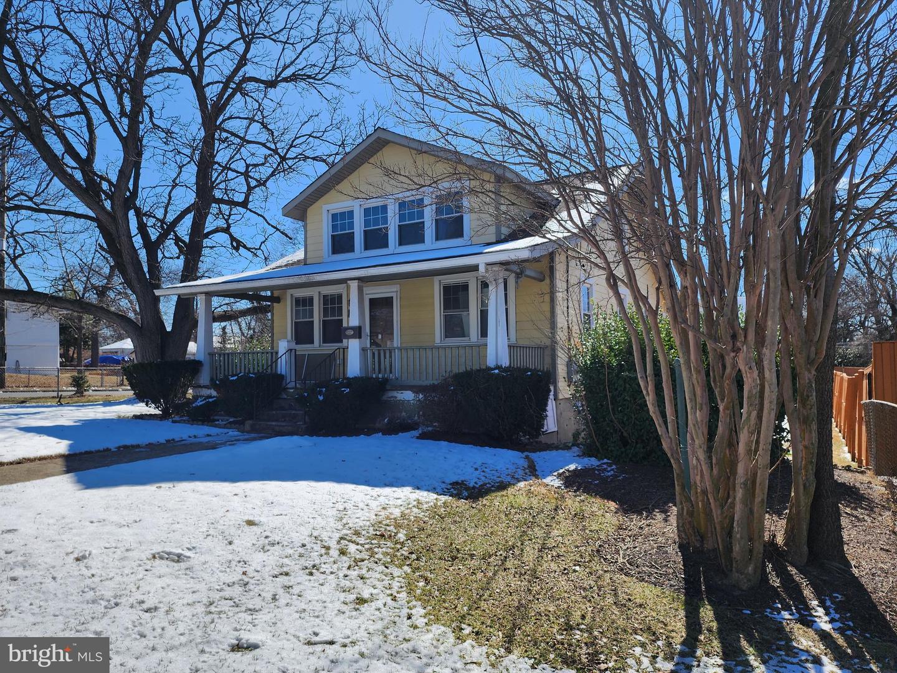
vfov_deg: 58.9
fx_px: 596
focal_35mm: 23
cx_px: 448
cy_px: 336
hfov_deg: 73.9
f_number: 1.8
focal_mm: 6.4
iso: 12
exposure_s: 1/1013
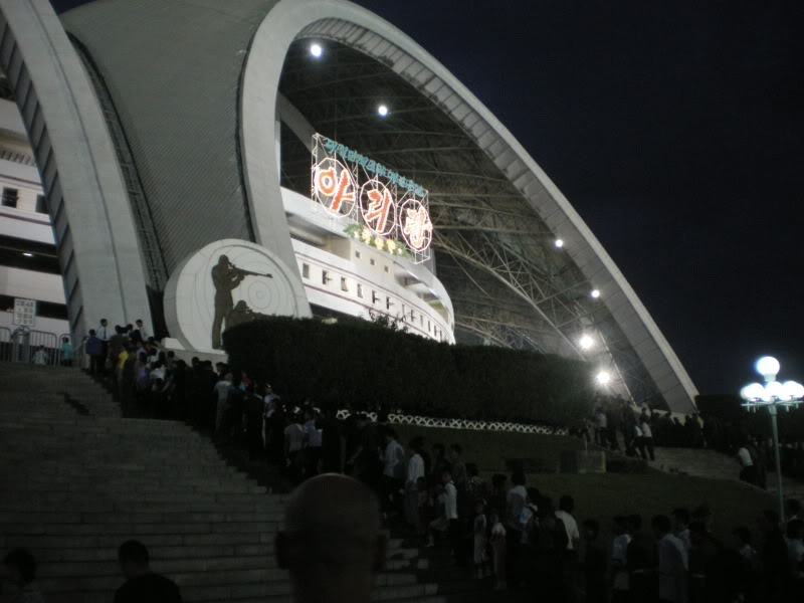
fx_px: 836
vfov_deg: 39.7
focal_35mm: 36
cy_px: 302
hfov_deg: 51.4
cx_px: 402
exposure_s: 1/50
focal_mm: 6.3
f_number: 3.1
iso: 500
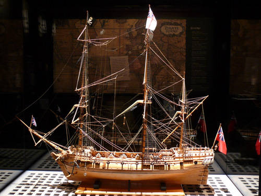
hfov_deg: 42.9
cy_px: 98
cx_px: 130
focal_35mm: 44
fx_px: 332
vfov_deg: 32.9
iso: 200
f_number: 3.2
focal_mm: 9.2
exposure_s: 1/5
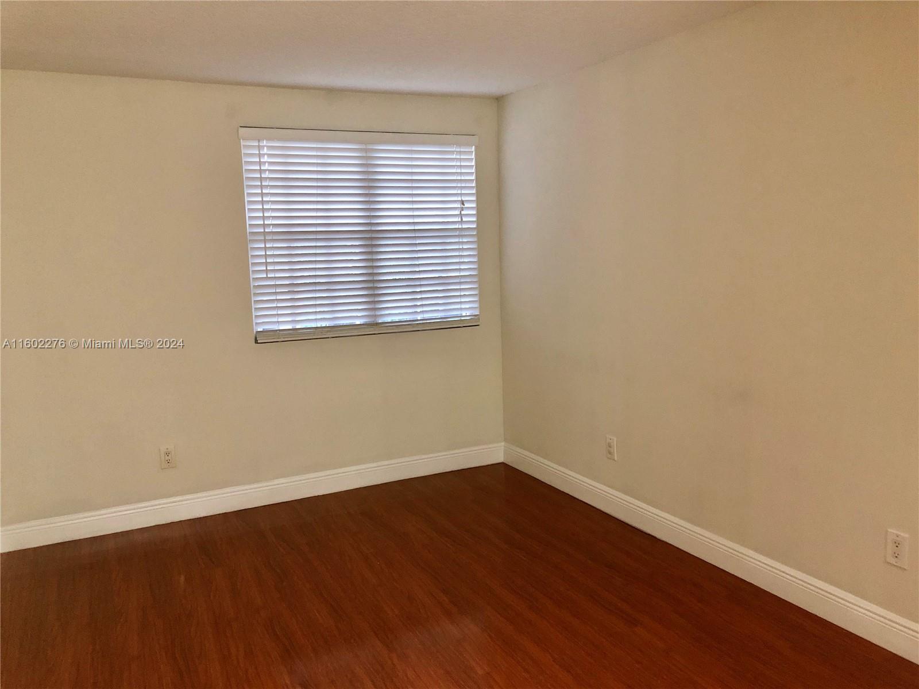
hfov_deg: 63.4
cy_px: 344
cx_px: 460
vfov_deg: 49.7
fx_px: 743
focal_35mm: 28
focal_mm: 3.99
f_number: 1.8
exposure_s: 1/15
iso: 80
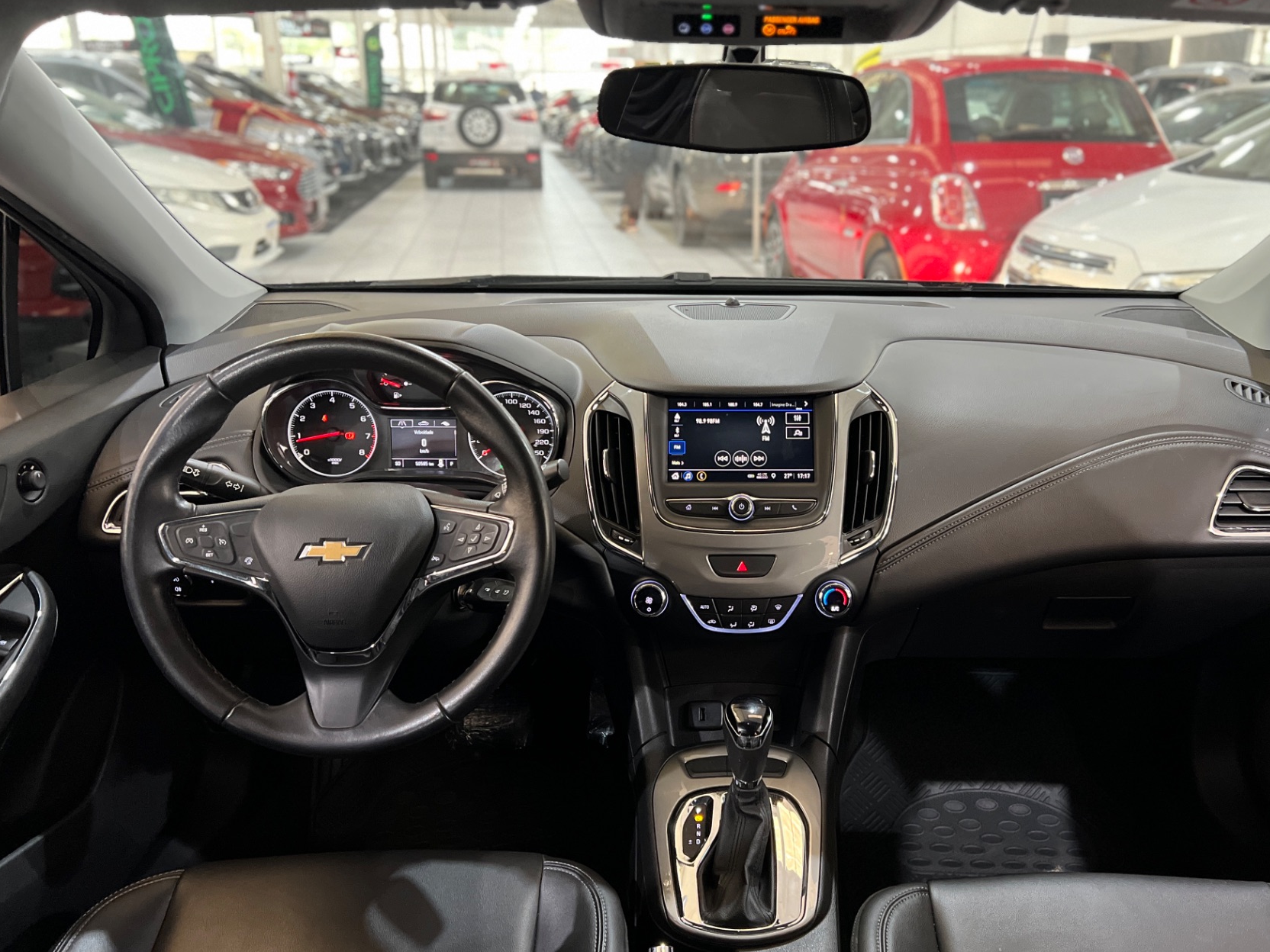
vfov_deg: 46.8
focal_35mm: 30
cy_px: 502
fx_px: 1101
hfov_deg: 59.7
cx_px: 726
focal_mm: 5.7
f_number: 1.5
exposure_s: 1/40
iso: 400
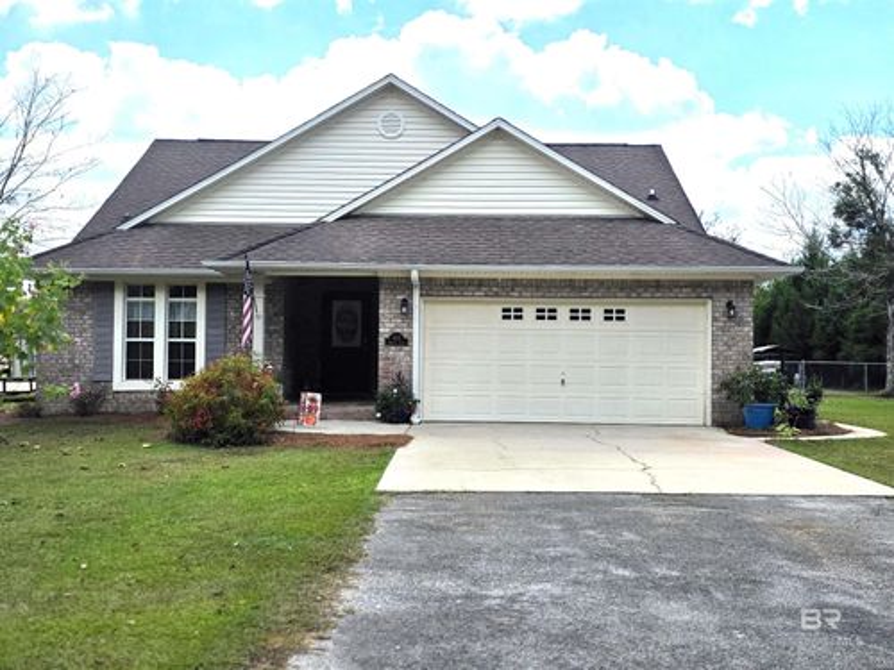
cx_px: 447
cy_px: 335
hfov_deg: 47.9
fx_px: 1007
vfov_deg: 36.8
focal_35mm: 39
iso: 64
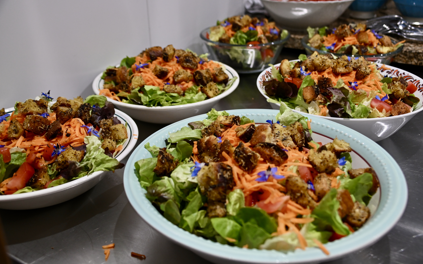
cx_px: 210
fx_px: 427
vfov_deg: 34.4
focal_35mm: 37
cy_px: 124
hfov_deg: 52.7
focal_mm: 24
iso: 640
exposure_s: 1/40
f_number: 3.8
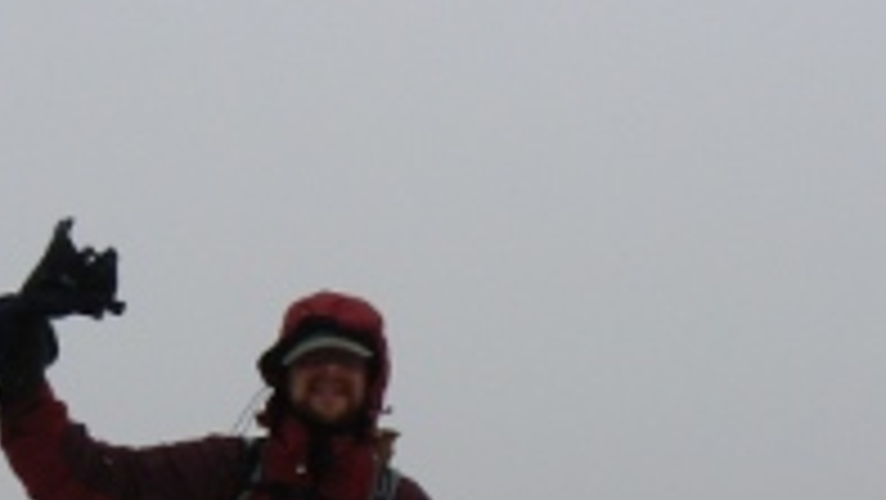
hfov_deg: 24.5
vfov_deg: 13.5
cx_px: 261
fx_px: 2021
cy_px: 680
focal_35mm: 86
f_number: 5.6
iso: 80
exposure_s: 1/400
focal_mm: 6
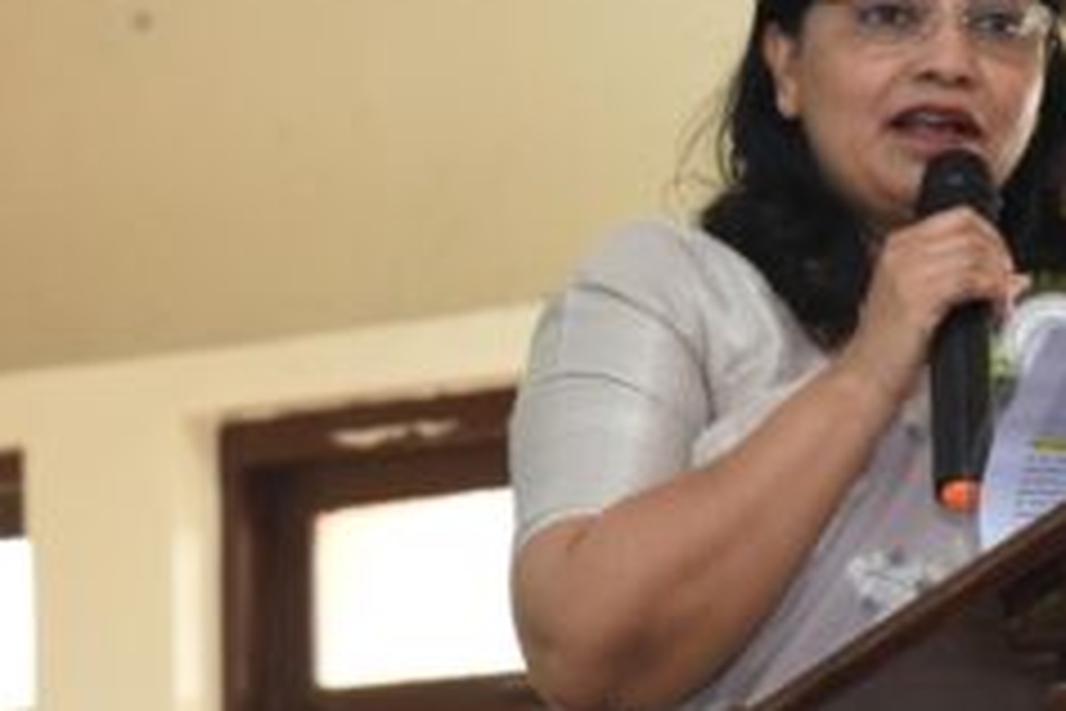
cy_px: 286
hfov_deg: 8.1
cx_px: 720
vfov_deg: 5.4
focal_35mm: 253
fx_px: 7491
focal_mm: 120
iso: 2500
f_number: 5.6
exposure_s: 1/100
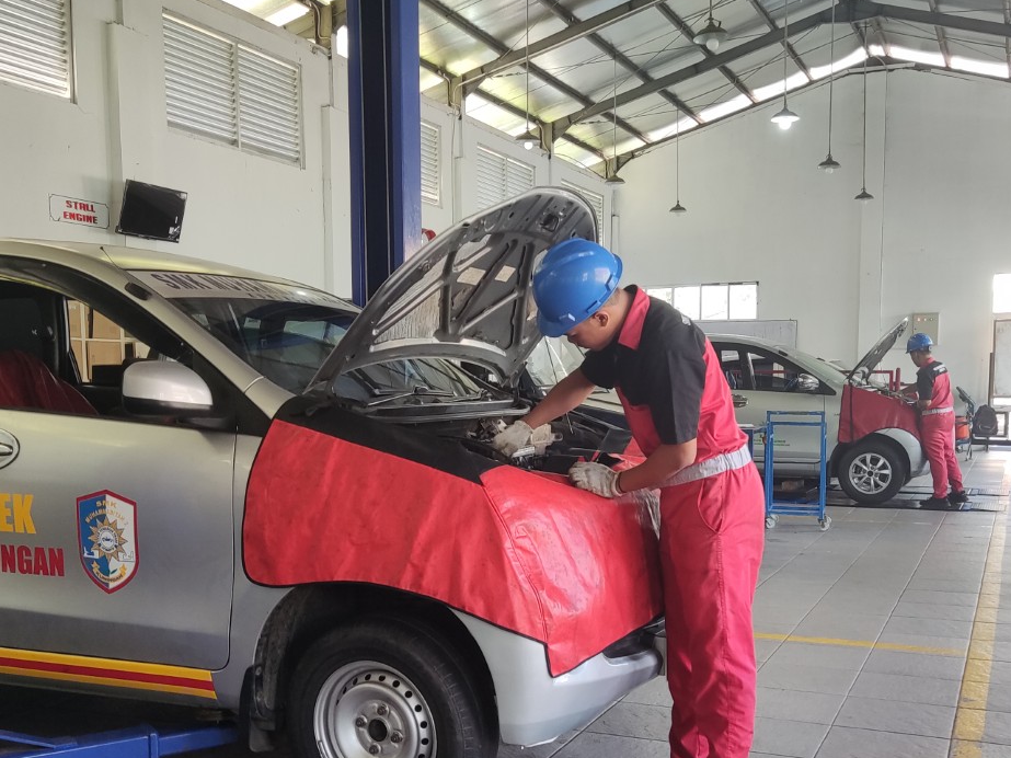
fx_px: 1139
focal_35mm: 39
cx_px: 561
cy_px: 476
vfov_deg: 36.6
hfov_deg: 47.8
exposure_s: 1/50
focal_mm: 4.71
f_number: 1.79
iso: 58
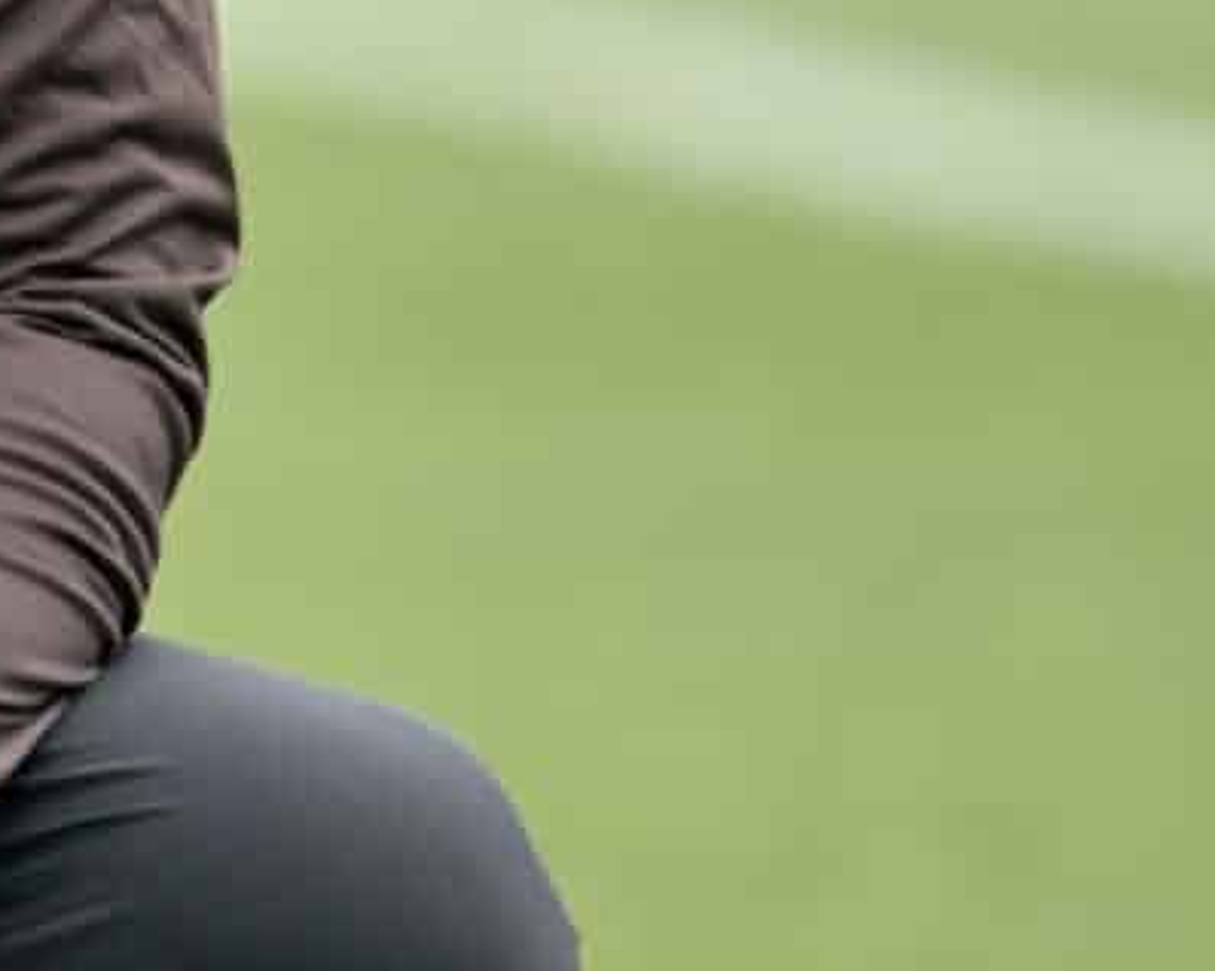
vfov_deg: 0.5
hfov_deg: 0.6
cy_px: 136
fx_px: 121627
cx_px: -965
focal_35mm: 3384
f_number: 4
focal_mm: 560
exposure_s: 1/2000
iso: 320
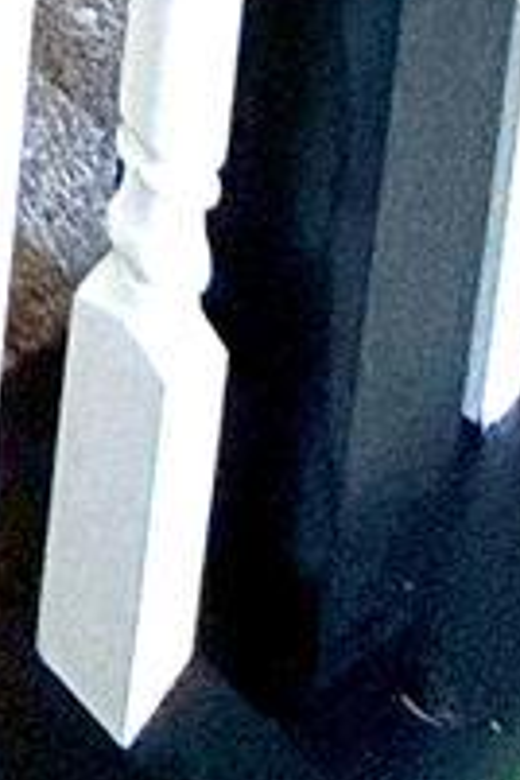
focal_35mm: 111
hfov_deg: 7.7
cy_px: -1921
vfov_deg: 9.7
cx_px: -1626
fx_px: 2405
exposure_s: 1/99
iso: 160
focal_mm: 2.22
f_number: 2.2
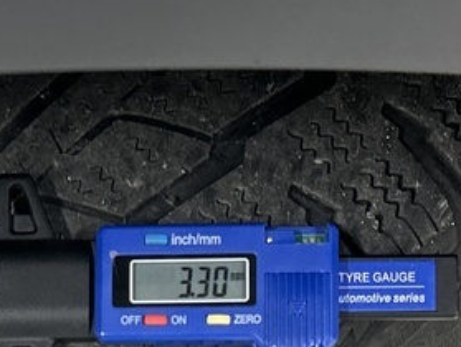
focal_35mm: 134
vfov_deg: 10.8
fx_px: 1787
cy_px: 446
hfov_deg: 14.4
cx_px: -12
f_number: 1.5
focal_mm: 5.7
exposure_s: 1/50
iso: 125
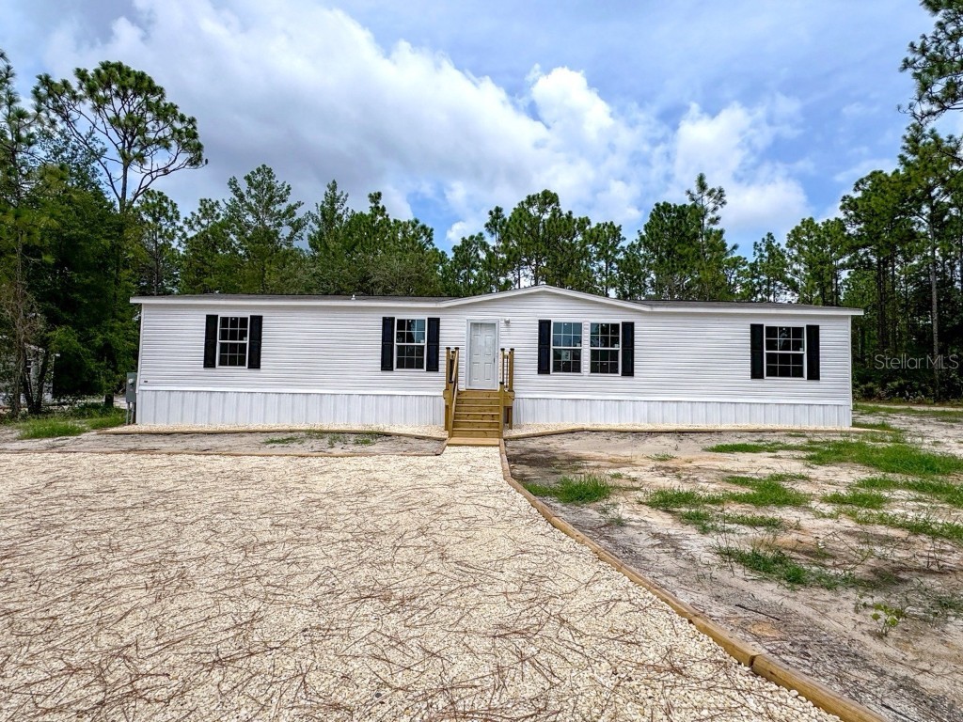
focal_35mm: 14
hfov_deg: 102.1
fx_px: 389
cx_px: 482
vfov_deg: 85.7
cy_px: 361
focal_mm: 2.22
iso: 32
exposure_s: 1/3900
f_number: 2.2
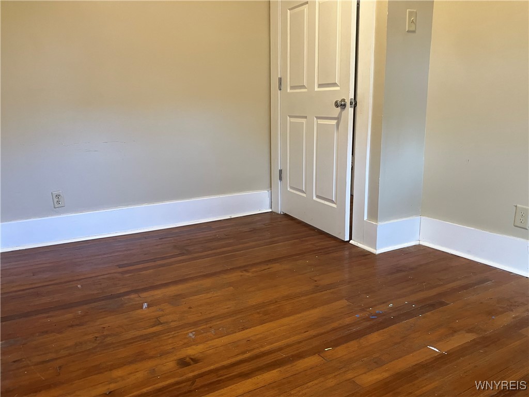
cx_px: 264
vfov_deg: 49.7
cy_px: 198
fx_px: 428
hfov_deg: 63.4
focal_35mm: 28
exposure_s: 1/60
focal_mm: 3.99
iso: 250
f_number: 1.8
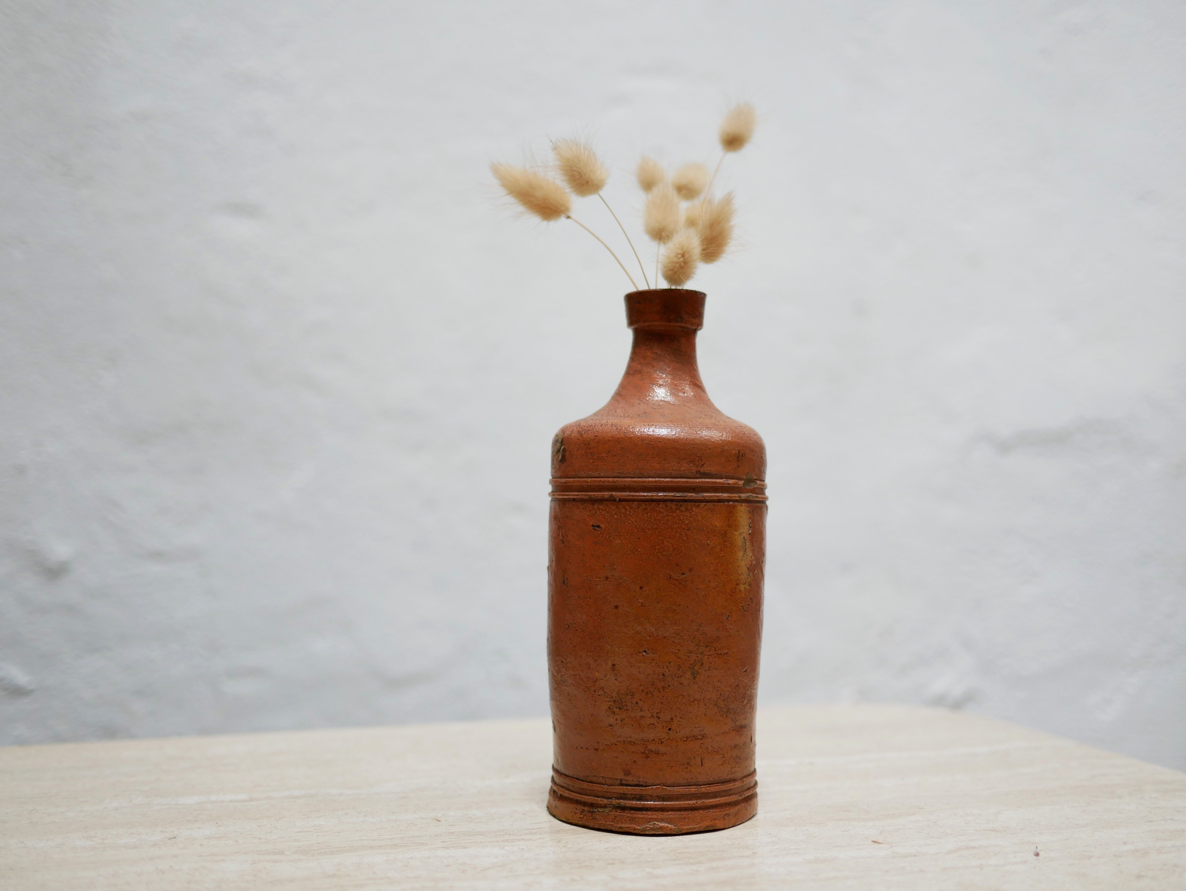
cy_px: 446
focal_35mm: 40
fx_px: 1371
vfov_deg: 36.0
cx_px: 593
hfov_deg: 46.8
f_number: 1.7
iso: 320
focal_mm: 20
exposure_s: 1/60
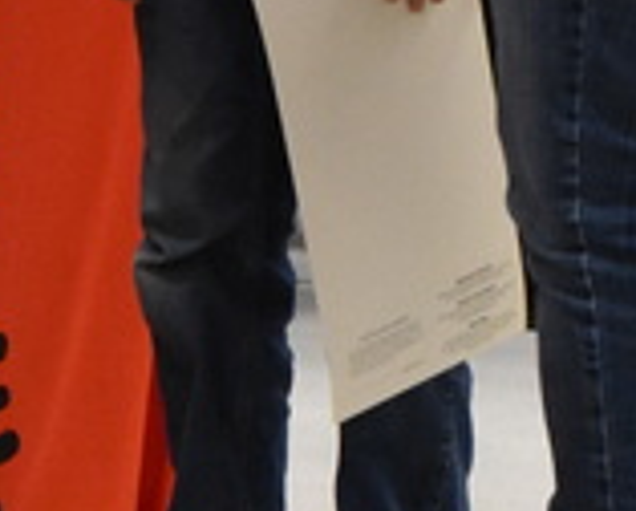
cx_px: 65
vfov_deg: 3.9
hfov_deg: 4.9
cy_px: -280
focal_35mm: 394
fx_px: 7433
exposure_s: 1/100
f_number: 7.1
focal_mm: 55
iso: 4000
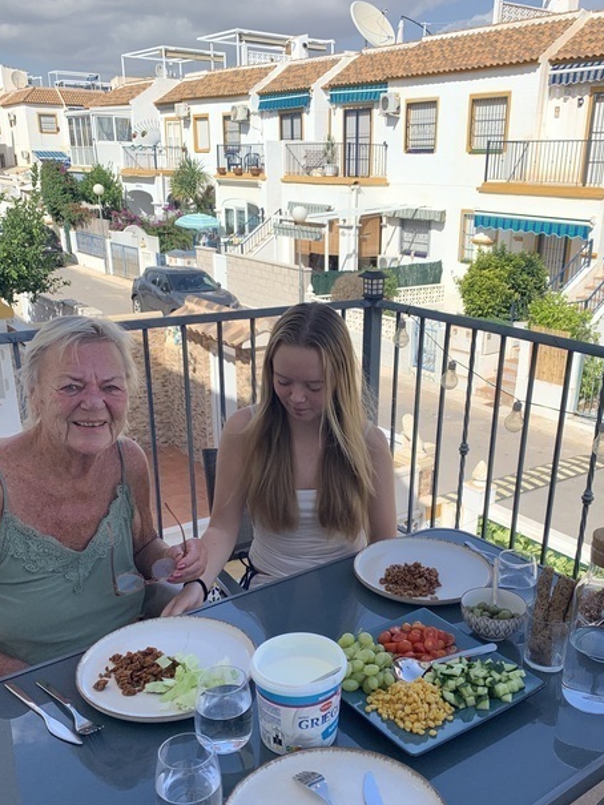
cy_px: 484
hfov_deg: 42.8
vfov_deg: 54.9
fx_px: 767
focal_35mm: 33
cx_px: 350
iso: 25
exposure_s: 1/1779
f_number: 1.8
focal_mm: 4.25
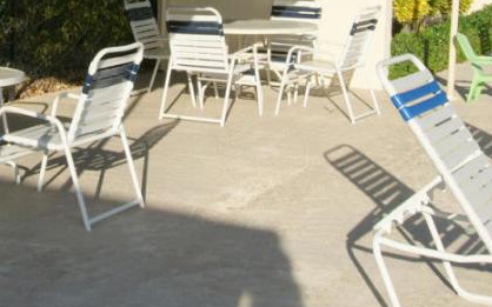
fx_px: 1126
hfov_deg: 24.2
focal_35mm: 84
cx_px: 91
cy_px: 14
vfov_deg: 15.3
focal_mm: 20
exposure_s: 1/200
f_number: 11
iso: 100
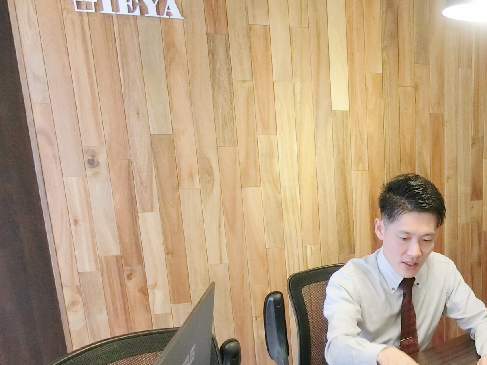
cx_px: 454
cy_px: 317
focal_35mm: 44
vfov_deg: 31.6
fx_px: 619
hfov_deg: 39.3
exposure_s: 1/50
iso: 400
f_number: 2.8
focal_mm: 4.6
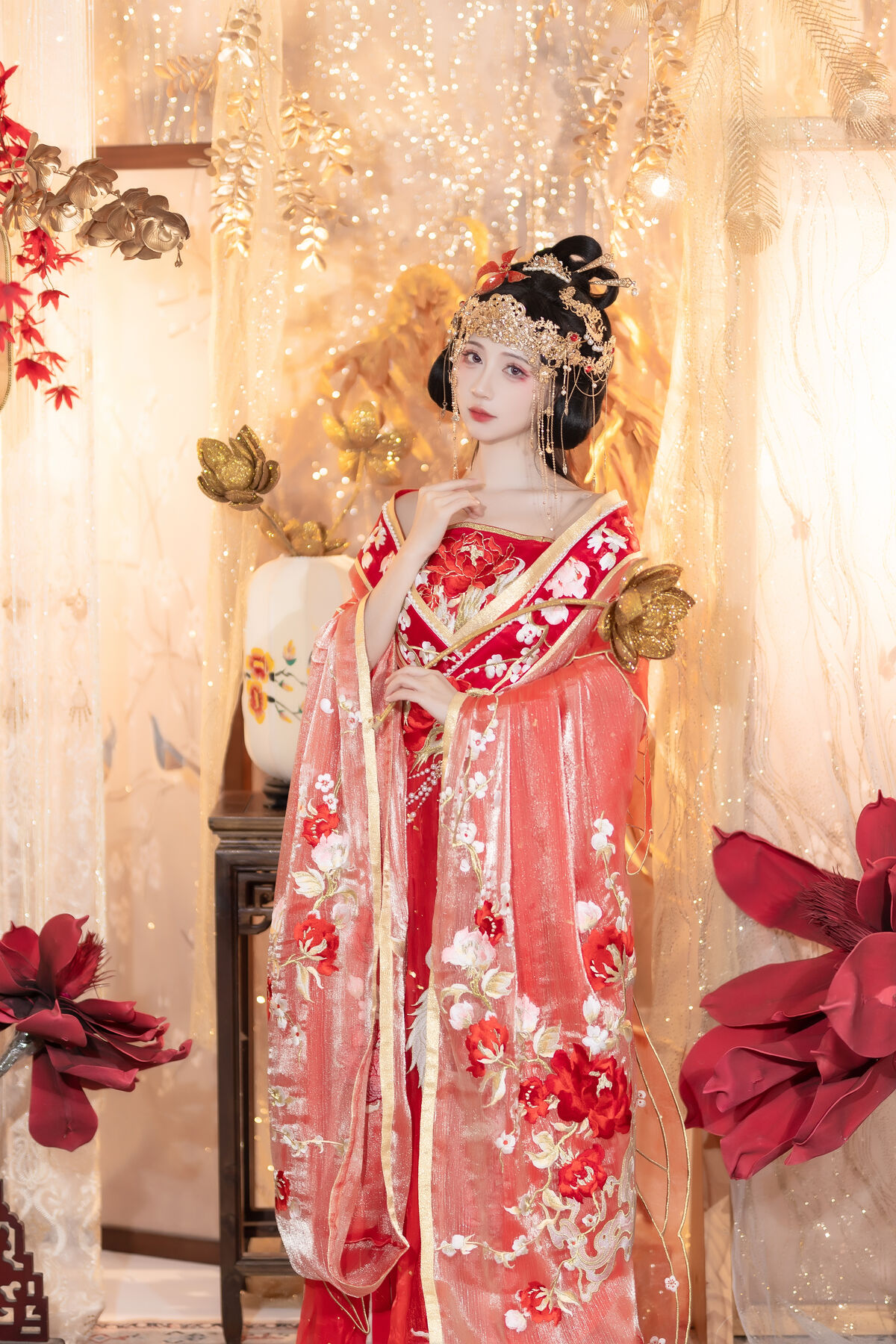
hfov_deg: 16.1
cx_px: 448
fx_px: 3173
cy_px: 672
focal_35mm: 85
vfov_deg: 23.9
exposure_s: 1/250
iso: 100
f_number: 1.4
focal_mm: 85
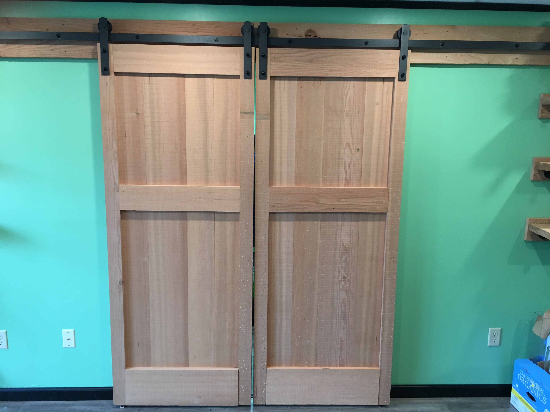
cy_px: 206
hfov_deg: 61.7
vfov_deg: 48.2
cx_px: 275
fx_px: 461
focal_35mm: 29
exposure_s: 1/30
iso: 100
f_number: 2.2
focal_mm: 4.15
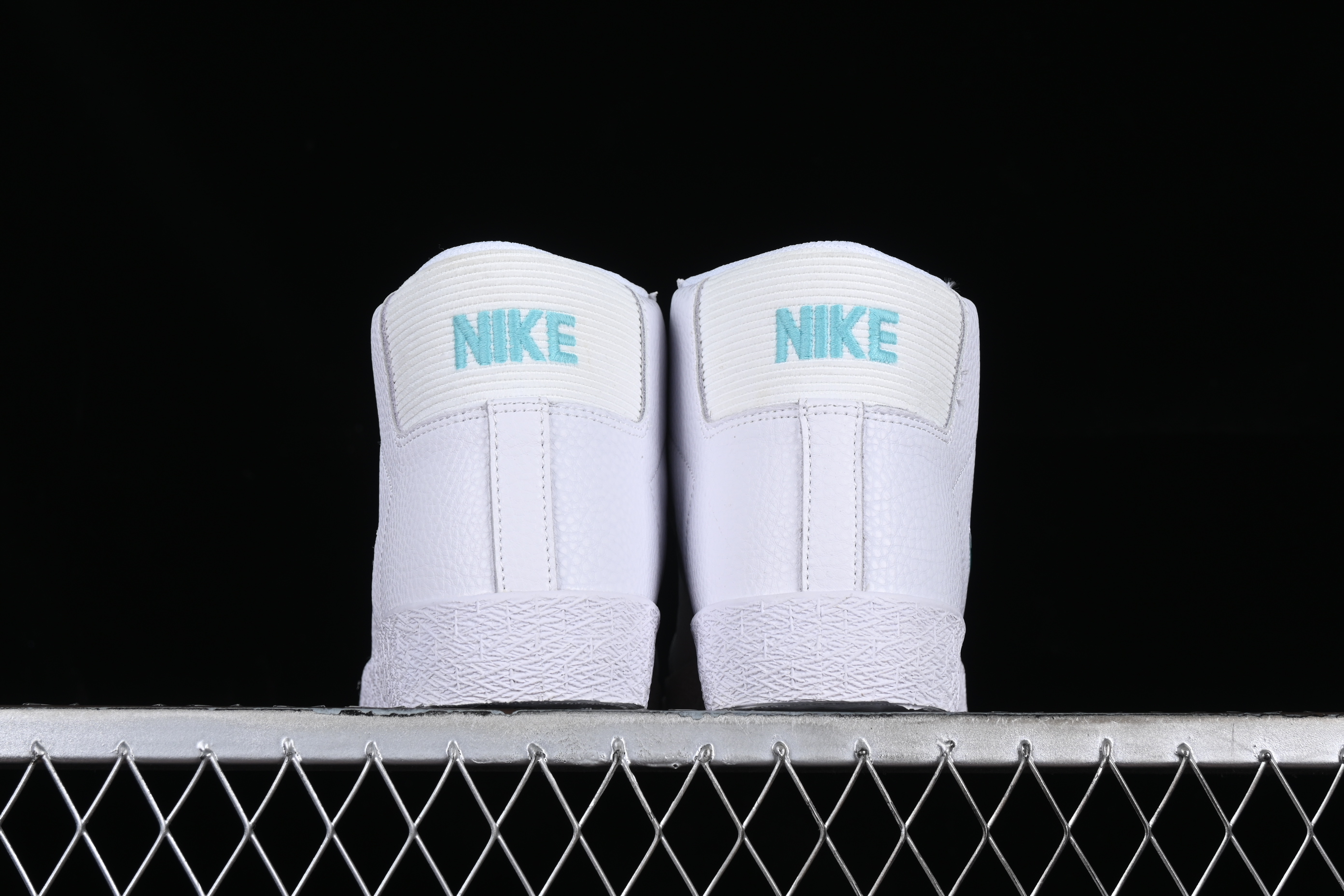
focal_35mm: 75
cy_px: 448
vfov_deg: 18.2
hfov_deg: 27.0
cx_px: 672
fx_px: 2800
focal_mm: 50
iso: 160
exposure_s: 1/80
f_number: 9
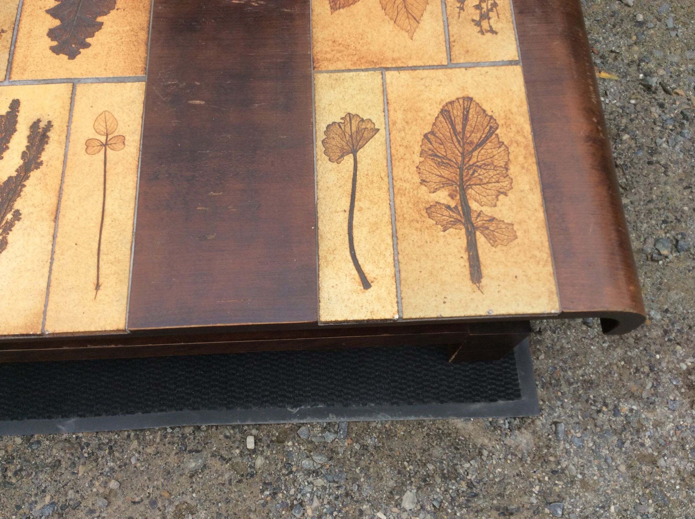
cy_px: 260
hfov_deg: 56.9
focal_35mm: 32
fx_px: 642
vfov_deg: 44.1
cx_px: 348
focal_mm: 3.3
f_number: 2.4
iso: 32
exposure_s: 1/400
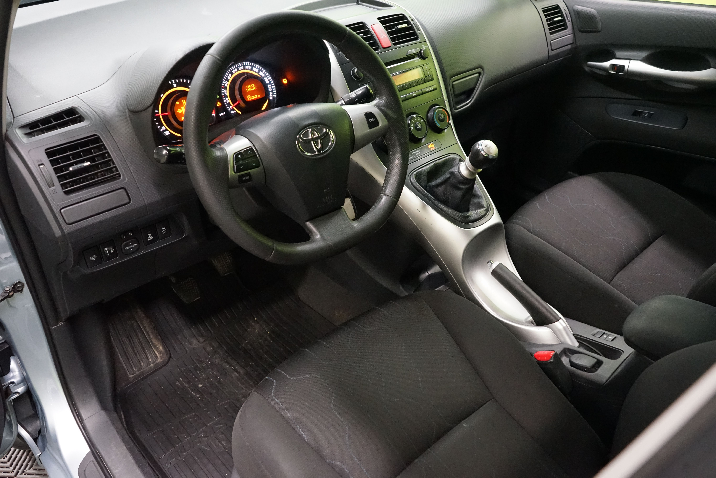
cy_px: 239
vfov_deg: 46.4
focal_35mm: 28
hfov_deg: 65.5
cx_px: 358
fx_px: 557
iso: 6400
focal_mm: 28
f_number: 7.1
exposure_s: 1/40
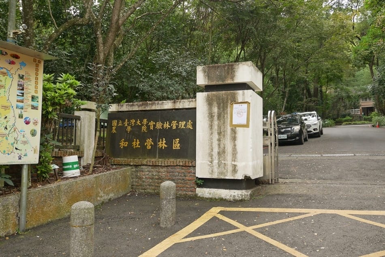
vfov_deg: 42.4
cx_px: 192
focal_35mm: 31
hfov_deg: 60.3
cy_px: 128
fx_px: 332
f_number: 3.7
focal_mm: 15
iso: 200
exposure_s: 1/125
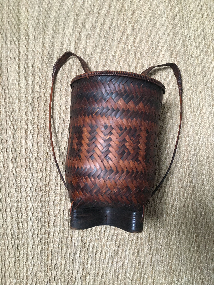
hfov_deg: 48.2
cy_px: 142
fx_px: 239
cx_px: 107
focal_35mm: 29
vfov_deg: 61.7
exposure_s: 1/17
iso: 200
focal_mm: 4.15
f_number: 2.2
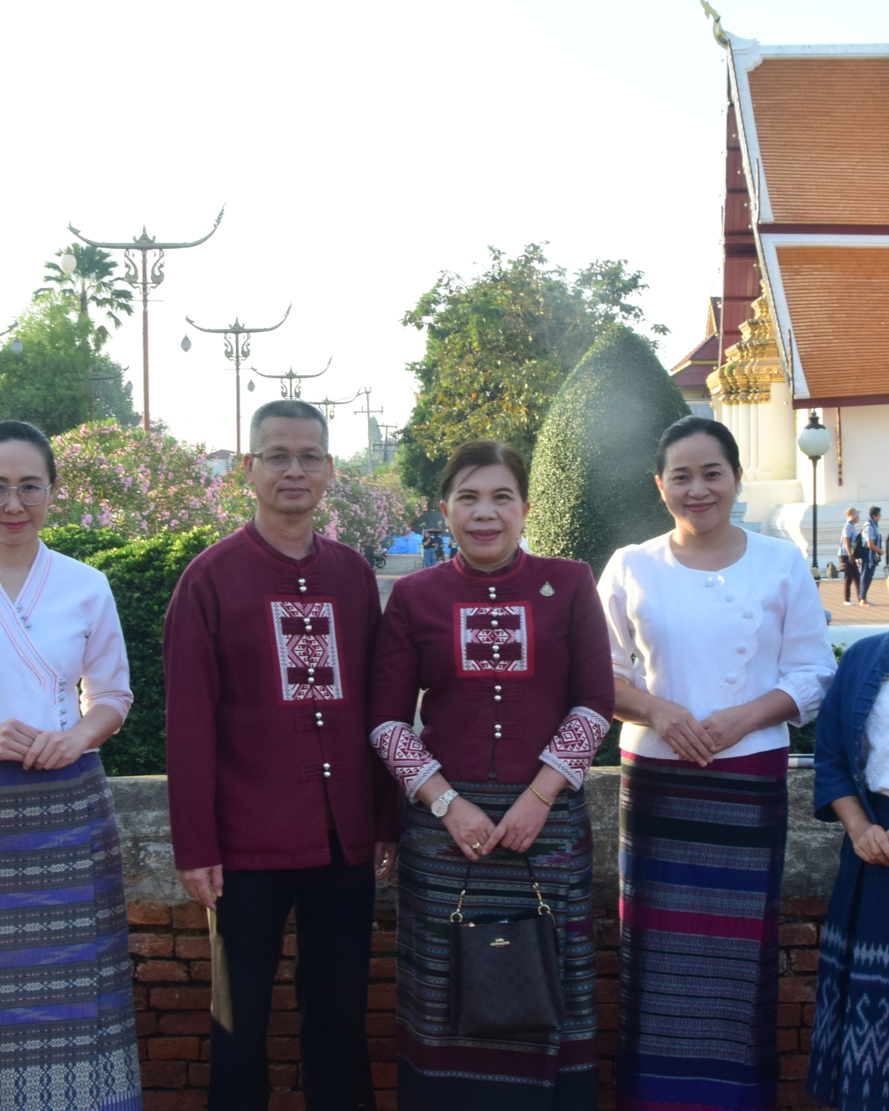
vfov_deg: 31.4
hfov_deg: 25.4
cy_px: 607
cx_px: 479
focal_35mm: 60
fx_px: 1973
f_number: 16
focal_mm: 22
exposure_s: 1/100
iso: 640
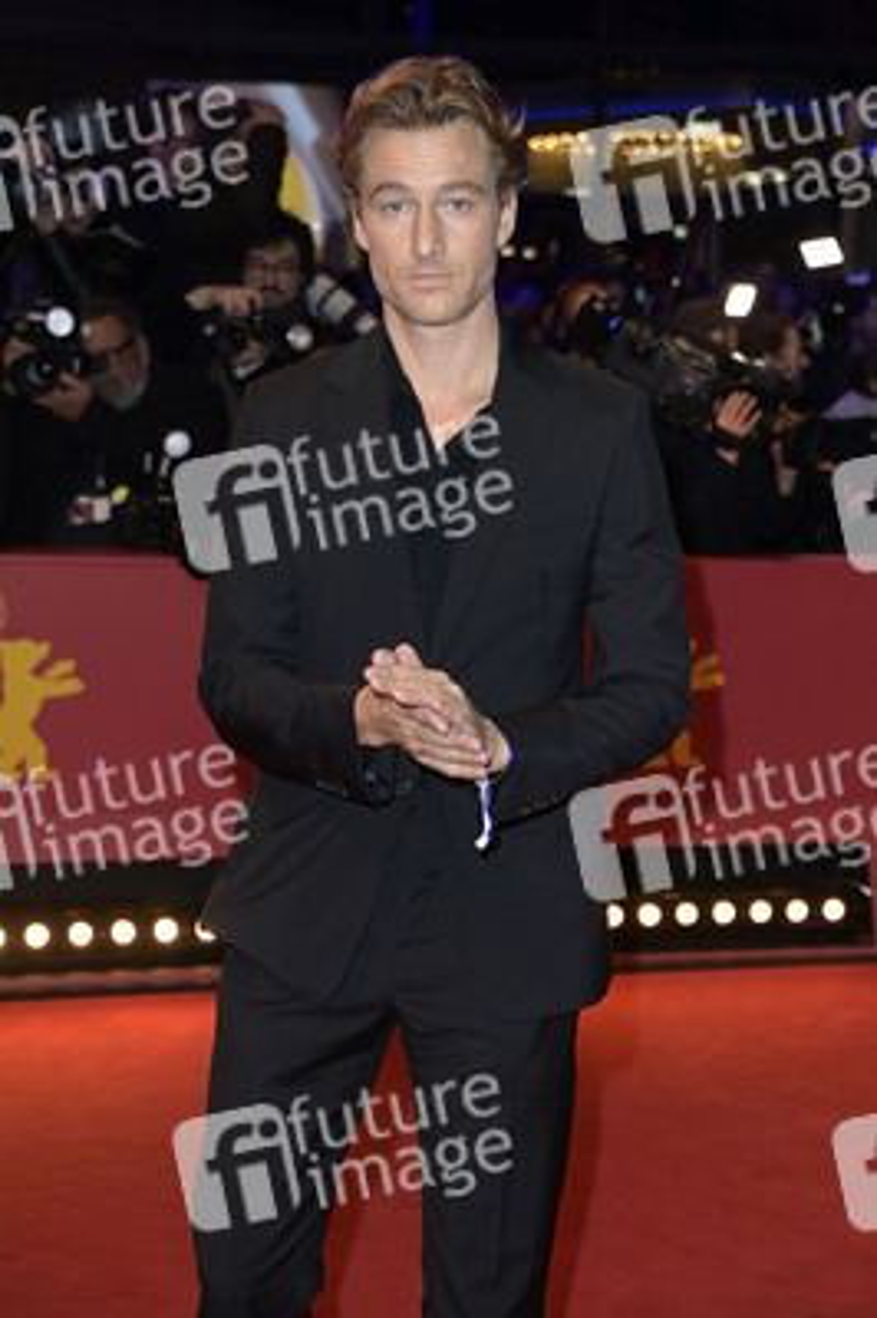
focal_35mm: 62
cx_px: 438
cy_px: 659
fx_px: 2269
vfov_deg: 32.4
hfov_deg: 21.9
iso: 800
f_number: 5
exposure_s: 1/250
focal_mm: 62
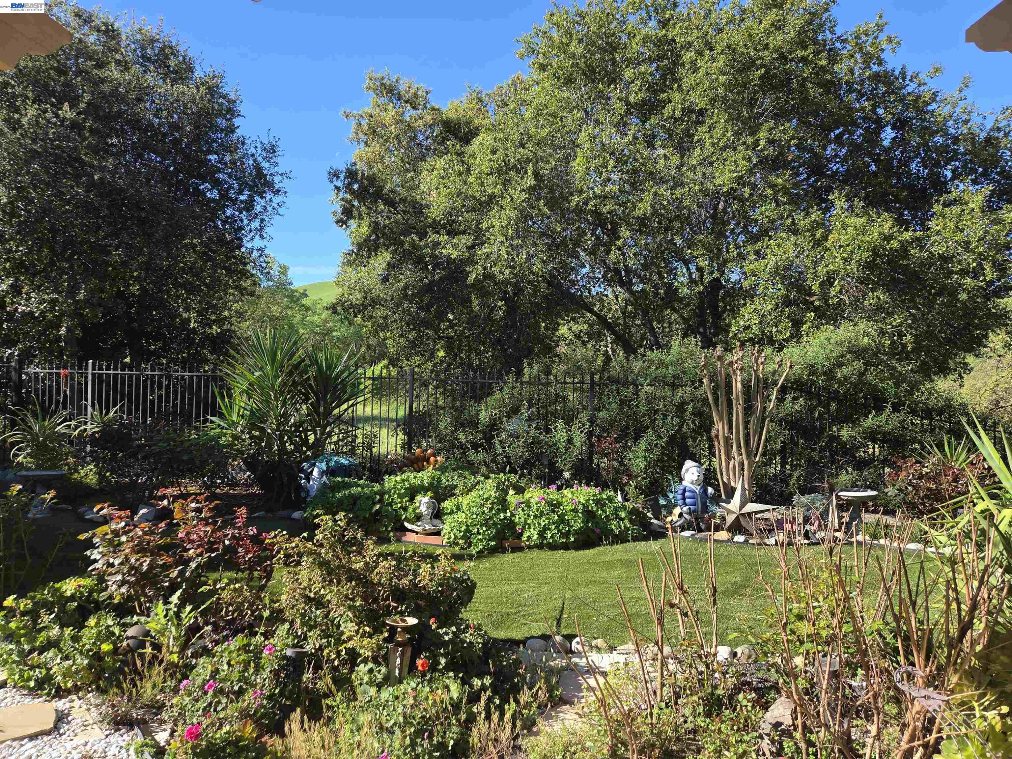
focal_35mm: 23
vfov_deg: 58.9
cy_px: 380
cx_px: 506
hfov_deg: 73.9
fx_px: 672
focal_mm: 5.4
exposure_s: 1/1645
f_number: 1.8
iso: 80
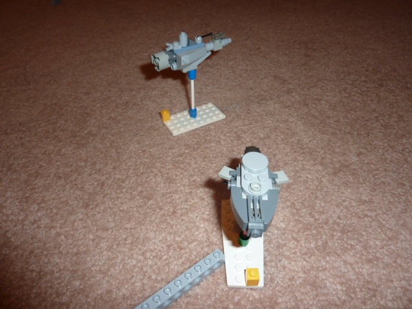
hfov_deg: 69.4
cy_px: 154
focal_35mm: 25
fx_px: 298
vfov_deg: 54.9
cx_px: 206
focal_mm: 4.1
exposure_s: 1/30
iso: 100
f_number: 3.3
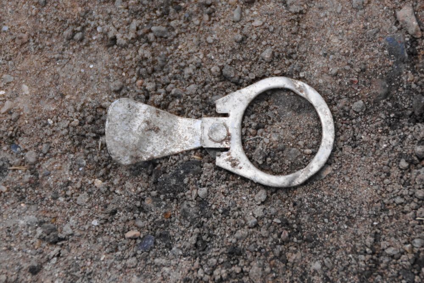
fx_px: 4415
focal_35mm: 375
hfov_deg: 5.5
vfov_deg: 3.7
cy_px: 142
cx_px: 212
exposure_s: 1/400
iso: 640
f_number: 6.3
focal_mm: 250
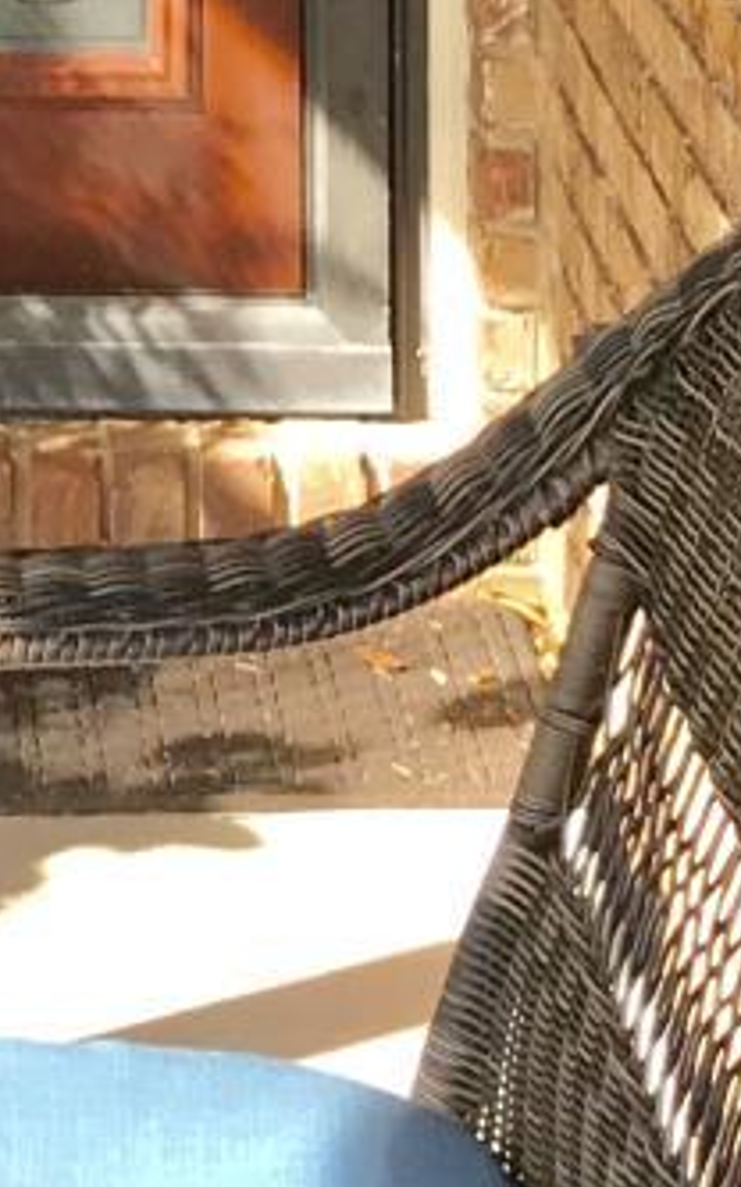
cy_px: -973
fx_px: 5754
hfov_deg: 7.3
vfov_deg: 11.0
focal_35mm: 178
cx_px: -185
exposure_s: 1/212
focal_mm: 3.99
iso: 20
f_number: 1.8
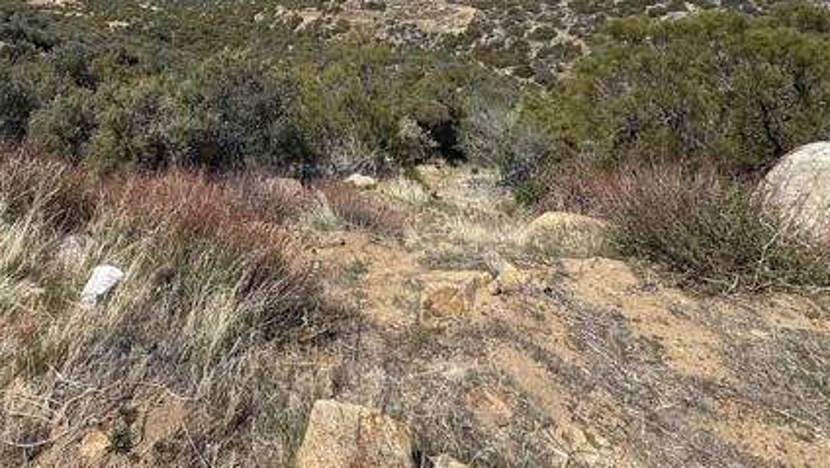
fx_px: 506
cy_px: 0
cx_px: 262
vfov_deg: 42.7
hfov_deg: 75.6
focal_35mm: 23
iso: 50
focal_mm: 2.22
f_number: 2.2
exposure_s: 1/1976
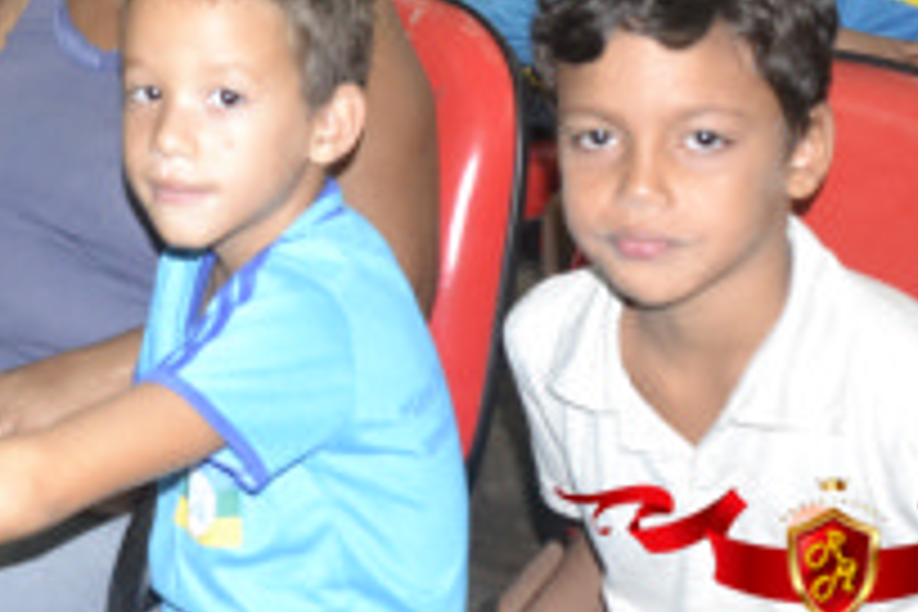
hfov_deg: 24.2
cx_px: 63
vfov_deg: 16.6
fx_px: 2065
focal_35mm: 81
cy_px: 38
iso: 3200
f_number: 3.8
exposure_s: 1/60
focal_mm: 22
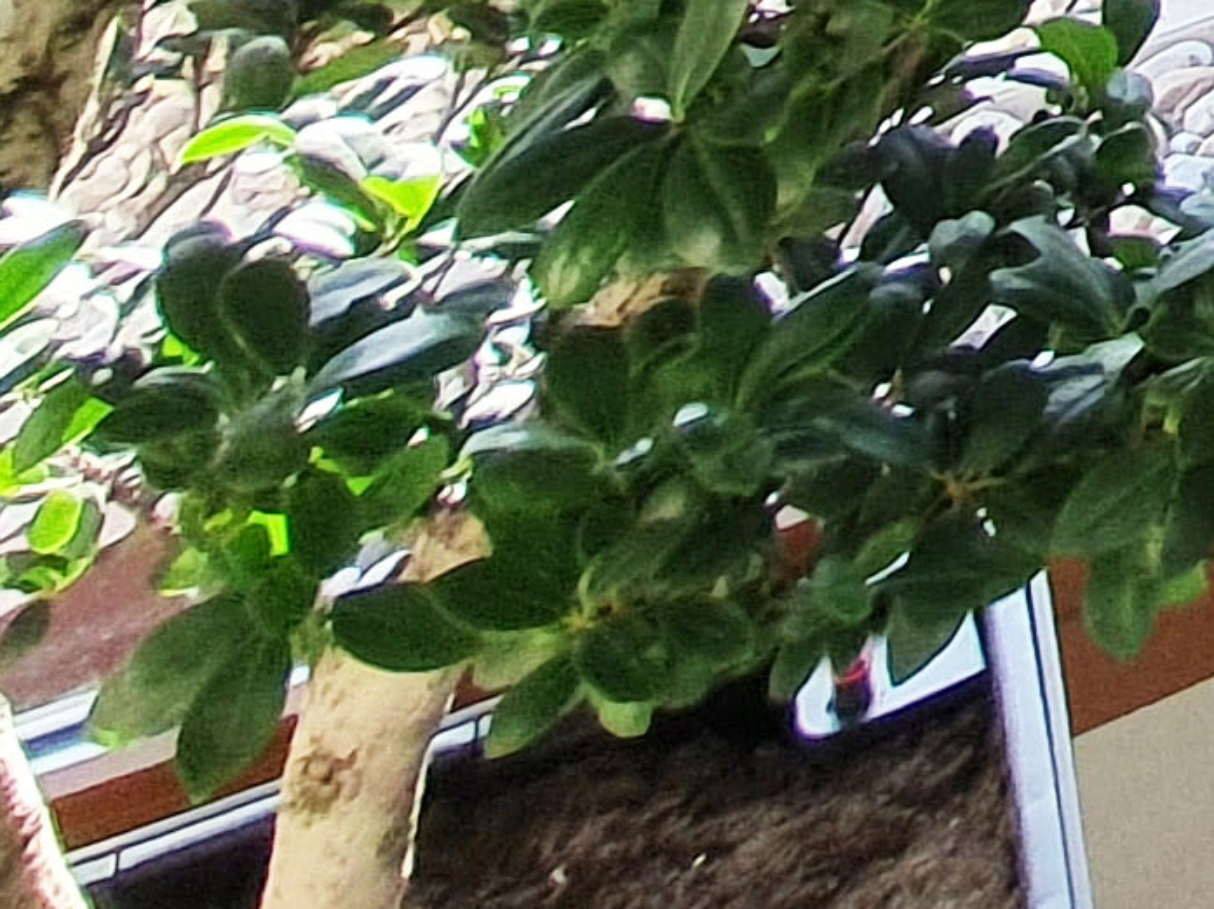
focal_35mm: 86
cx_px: 3501
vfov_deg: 10.4
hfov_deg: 12.1
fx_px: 3015
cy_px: -2011
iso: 50
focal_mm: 1.8
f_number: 2.2
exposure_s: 1/120
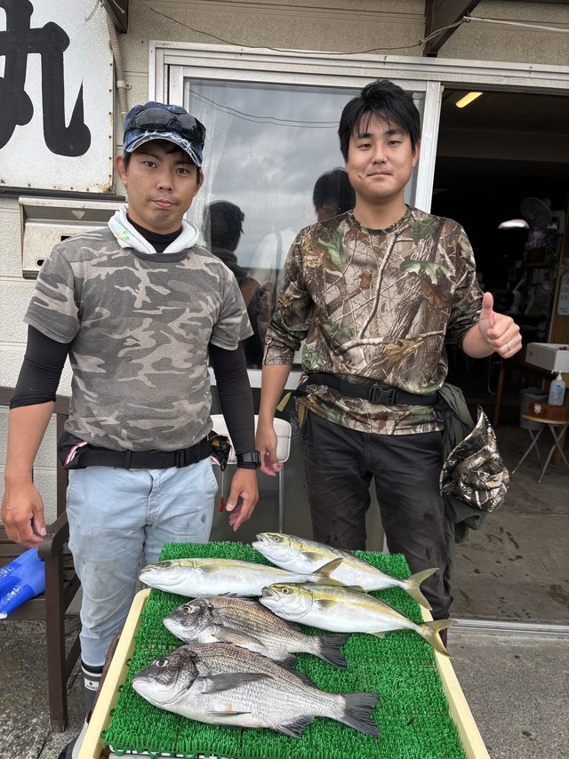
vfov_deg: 67.3
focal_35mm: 26
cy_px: 380
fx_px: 570
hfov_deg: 53.0
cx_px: 284
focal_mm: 5.96
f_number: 1.6
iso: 50
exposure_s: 1/500
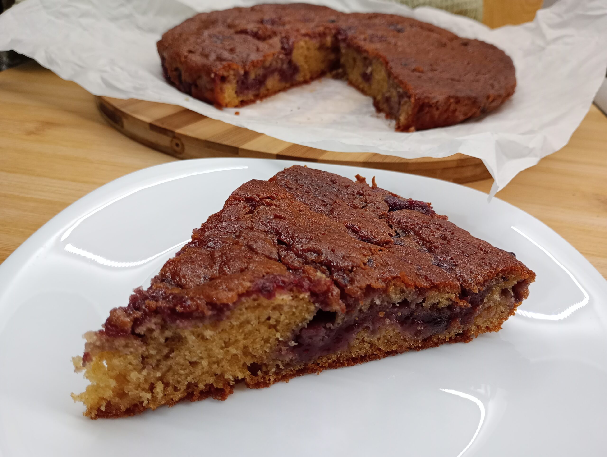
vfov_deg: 49.9
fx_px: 492
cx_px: 304
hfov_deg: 63.4
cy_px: 228
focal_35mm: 28
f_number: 1.8
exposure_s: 1/50
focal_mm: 4.27
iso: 443
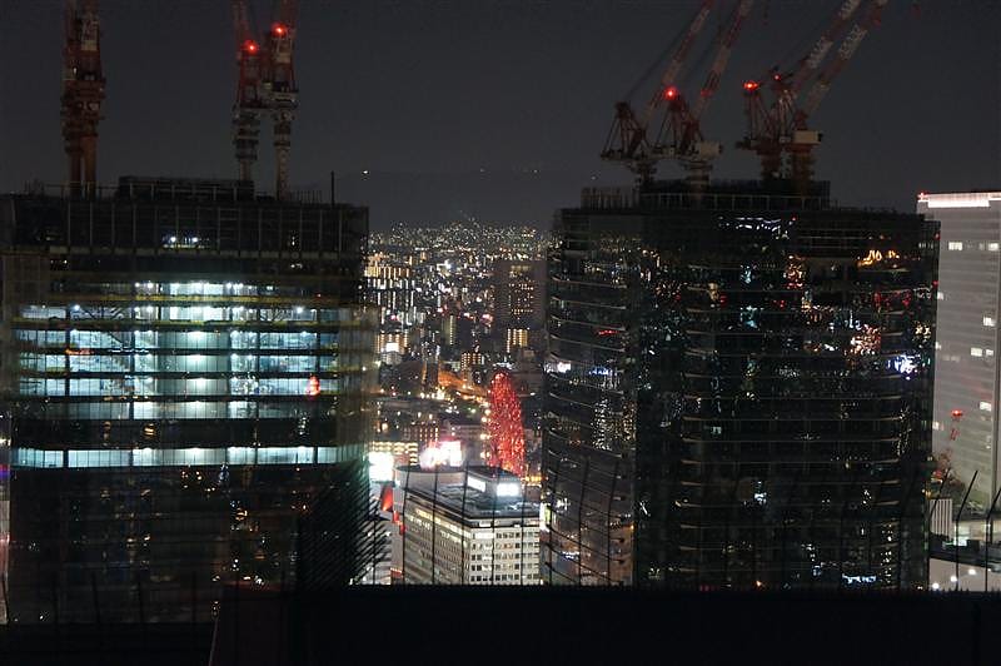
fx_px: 2028
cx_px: 500
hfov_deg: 27.7
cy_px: 333
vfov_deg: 18.6
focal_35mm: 73
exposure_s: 1/10
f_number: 5
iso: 6400
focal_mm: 49
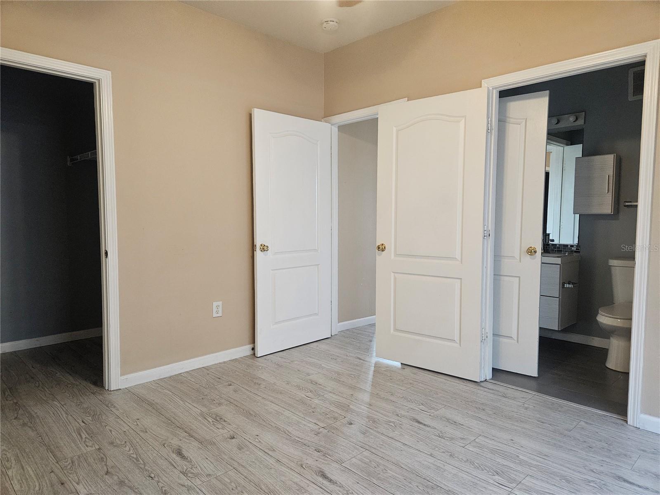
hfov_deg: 73.9
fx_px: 439
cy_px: 248
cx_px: 330
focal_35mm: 23
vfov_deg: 58.9
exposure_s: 1/120
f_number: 1.8
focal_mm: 5.4
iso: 800
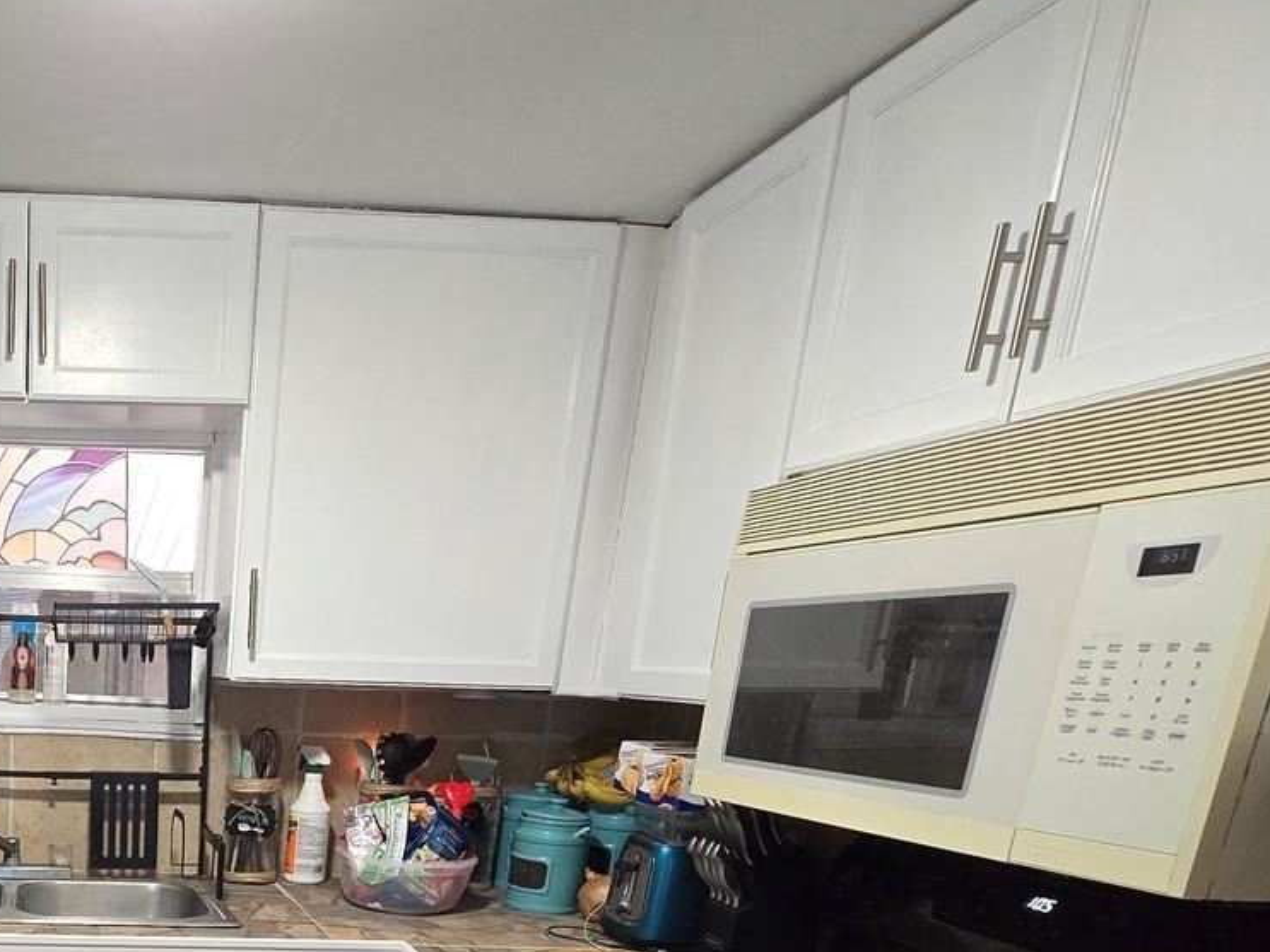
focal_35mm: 28
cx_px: 84
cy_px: 1008
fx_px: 1027
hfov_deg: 53.8
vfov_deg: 41.3
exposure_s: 1/60
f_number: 2.2
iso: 500
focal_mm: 2.2
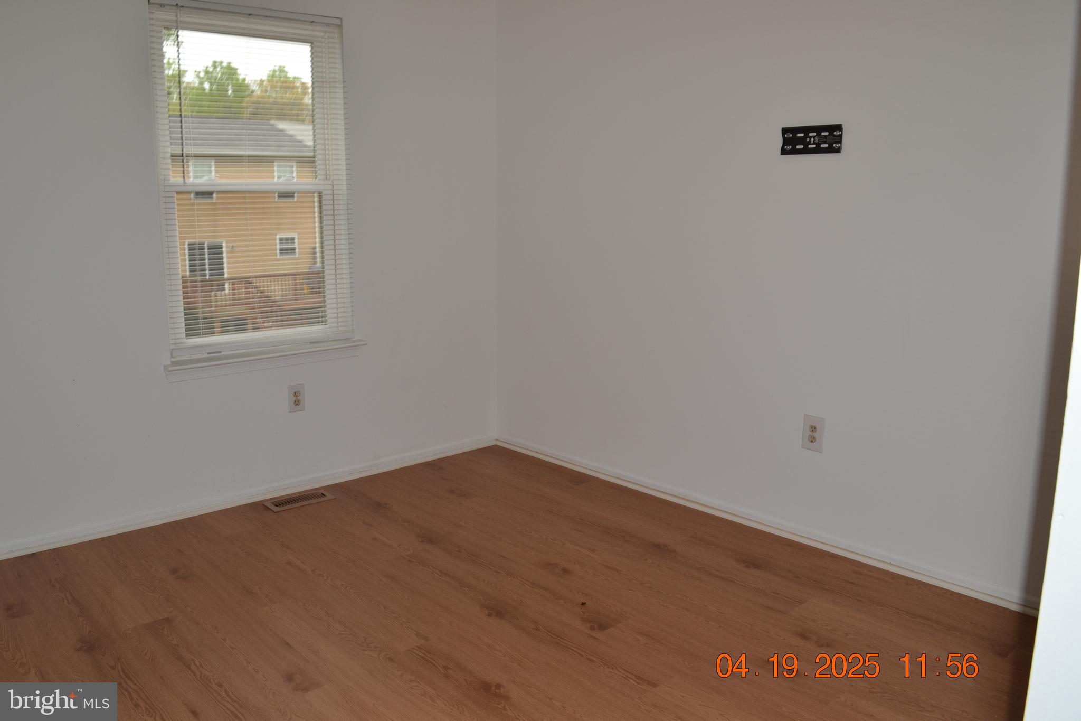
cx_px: 540
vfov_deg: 47.9
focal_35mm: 27
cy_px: 360
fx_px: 811
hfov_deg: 67.4
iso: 200
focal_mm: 18
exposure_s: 1/60
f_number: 8
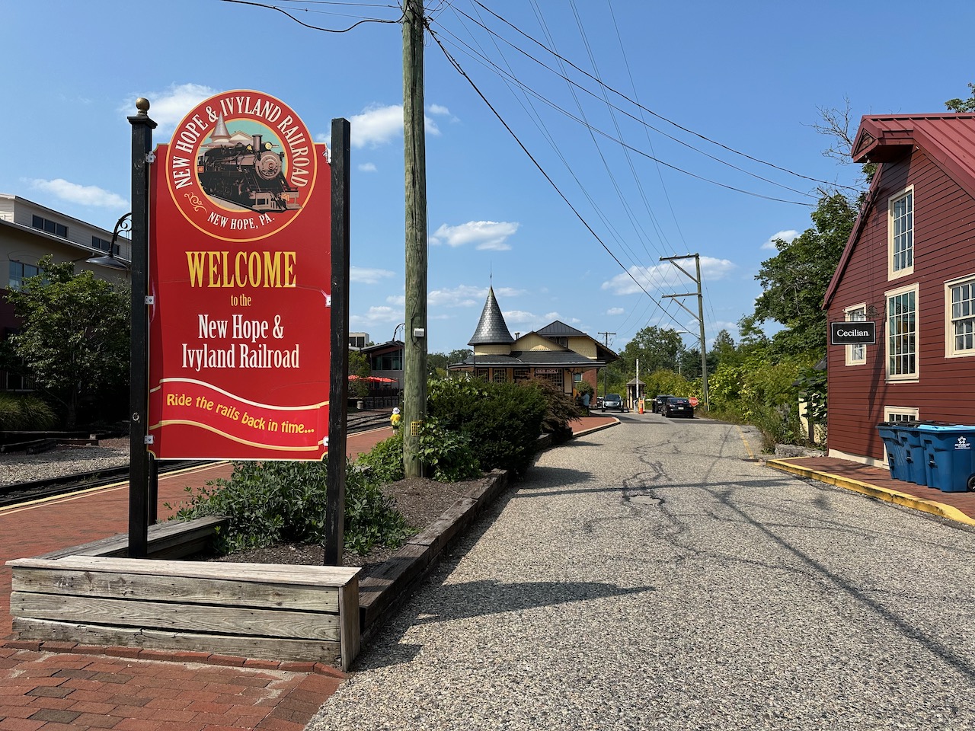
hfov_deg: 71.6
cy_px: 366
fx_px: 676
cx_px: 488
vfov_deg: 56.8
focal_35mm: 24
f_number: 1.78
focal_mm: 6.86
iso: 80
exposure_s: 1/5000
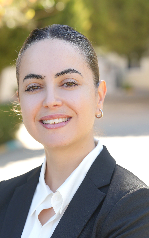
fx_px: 767
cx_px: 50
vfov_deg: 17.6
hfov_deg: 11.1
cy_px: 165
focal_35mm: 118
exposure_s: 1/125
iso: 100
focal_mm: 70
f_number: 4
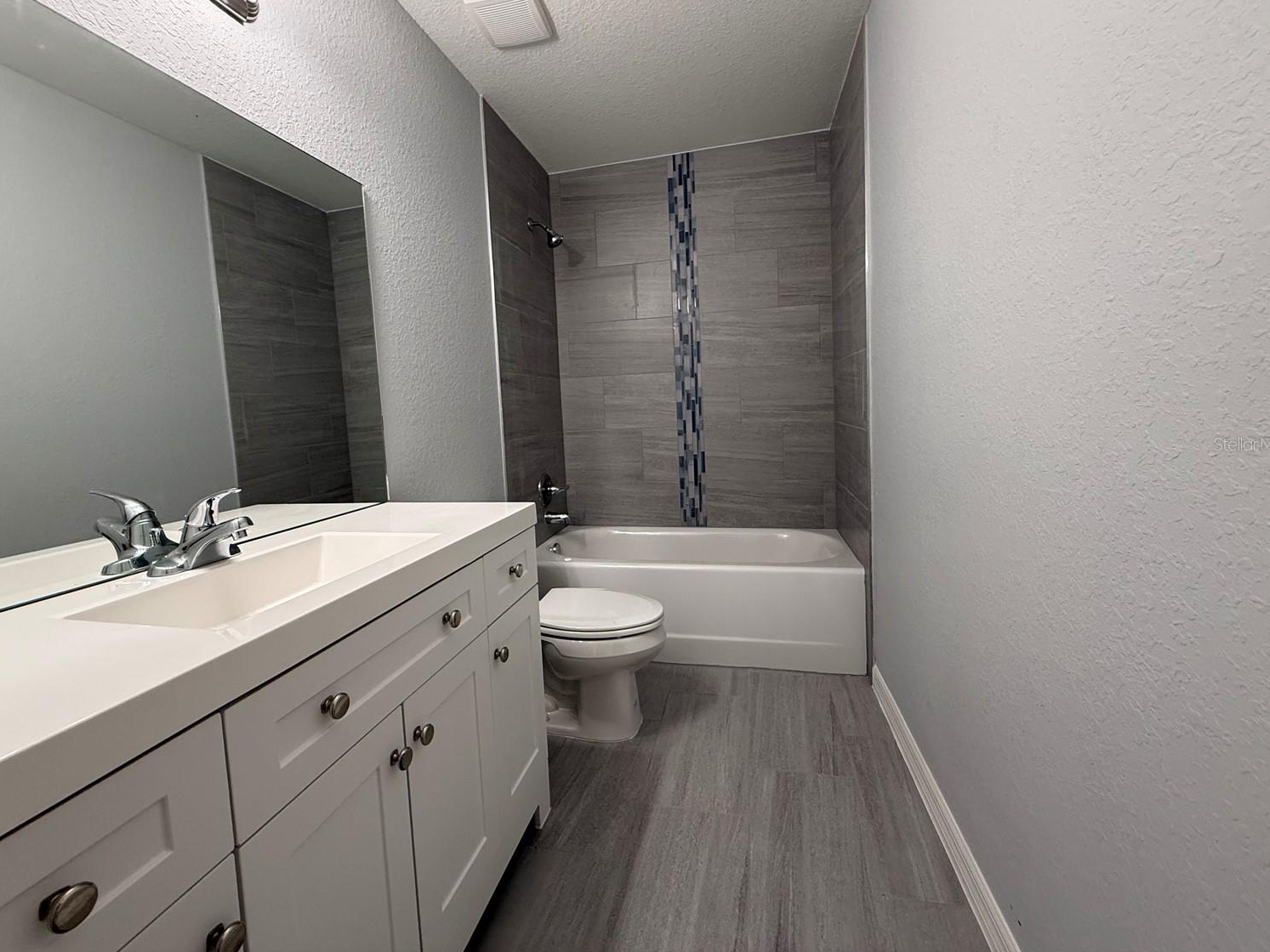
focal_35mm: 15
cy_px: 444
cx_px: 613
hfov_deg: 98.1
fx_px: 550
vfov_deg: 81.6
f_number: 2.2
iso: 200
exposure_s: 1/120
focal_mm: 2.22
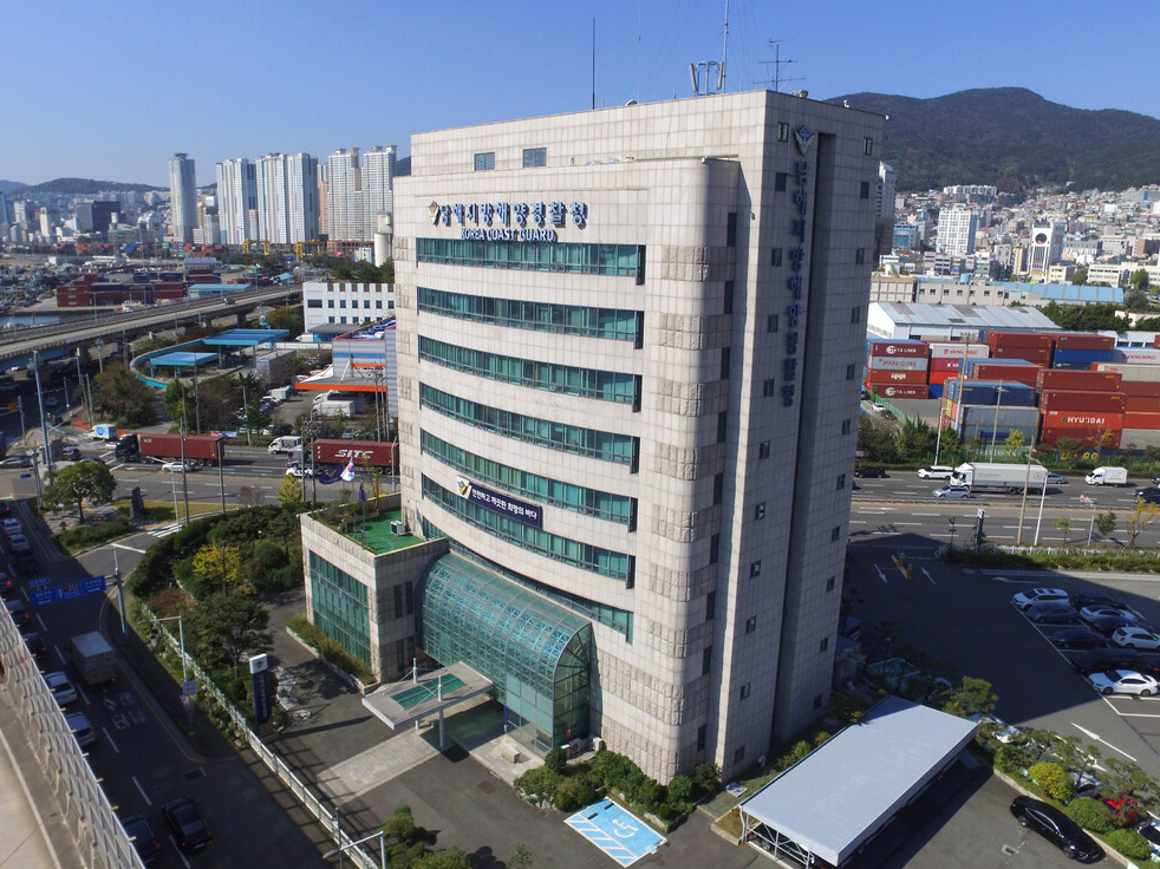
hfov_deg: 76.4
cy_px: 425
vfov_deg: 61.1
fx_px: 737
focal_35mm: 22
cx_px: 558
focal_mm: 3.61
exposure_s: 1/1965
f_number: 2.8
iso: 100
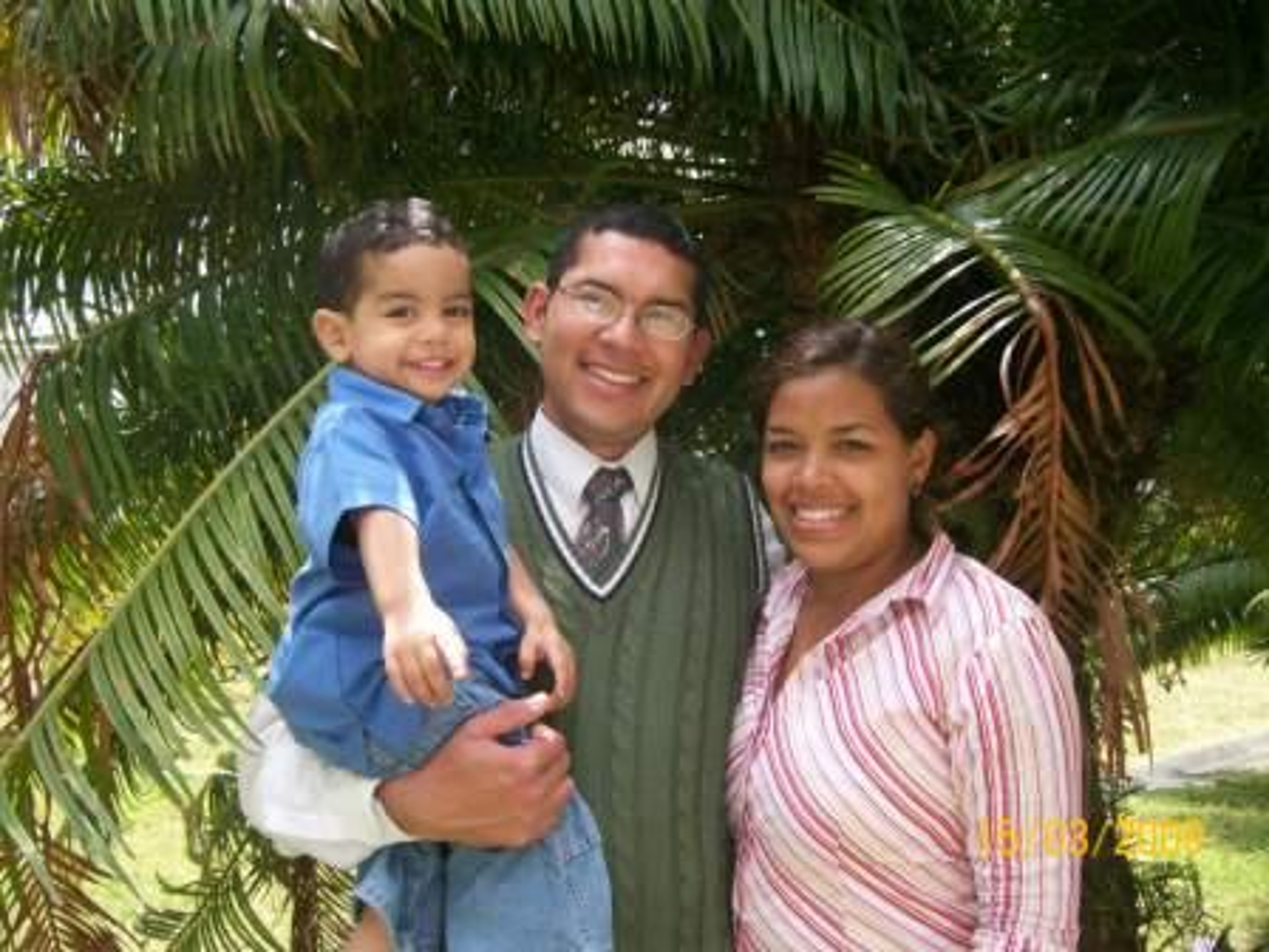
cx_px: 634
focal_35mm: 35
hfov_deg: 52.6
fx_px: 1283
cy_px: 476
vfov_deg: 40.7
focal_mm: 5.8
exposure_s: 1/376
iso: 80
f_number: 2.8
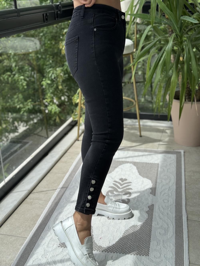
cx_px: 100
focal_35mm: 48
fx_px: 370
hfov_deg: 30.3
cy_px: 133
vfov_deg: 39.7
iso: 64
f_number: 1.78
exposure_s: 1/723
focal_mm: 6.76
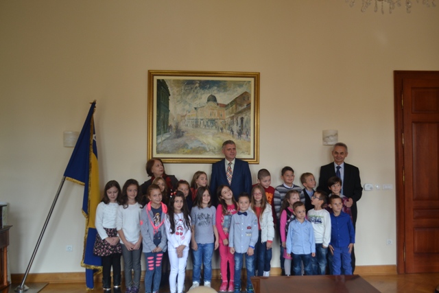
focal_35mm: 30
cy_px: 146
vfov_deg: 43.6
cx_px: 220
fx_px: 366
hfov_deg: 61.9
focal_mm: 20
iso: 400
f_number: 3.8
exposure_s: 1/60
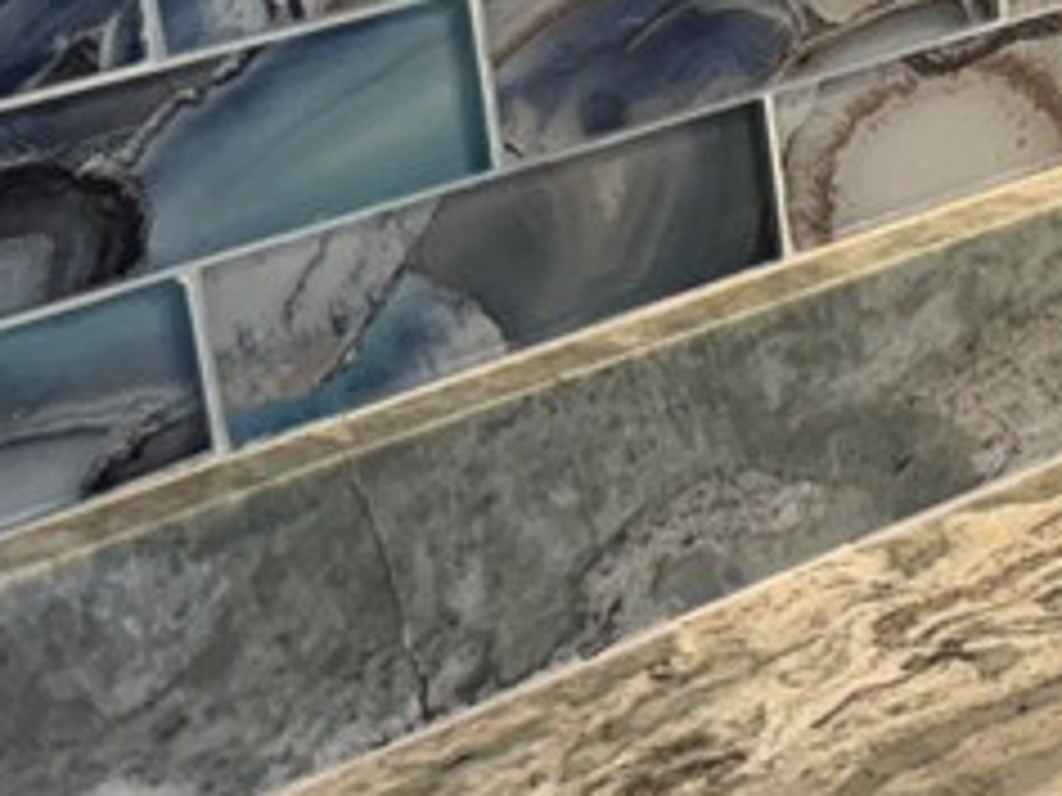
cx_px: 2066
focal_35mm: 104
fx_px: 3191
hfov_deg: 15.5
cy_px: -162
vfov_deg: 13.8
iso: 80
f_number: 1.78
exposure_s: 1/120
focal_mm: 6.76
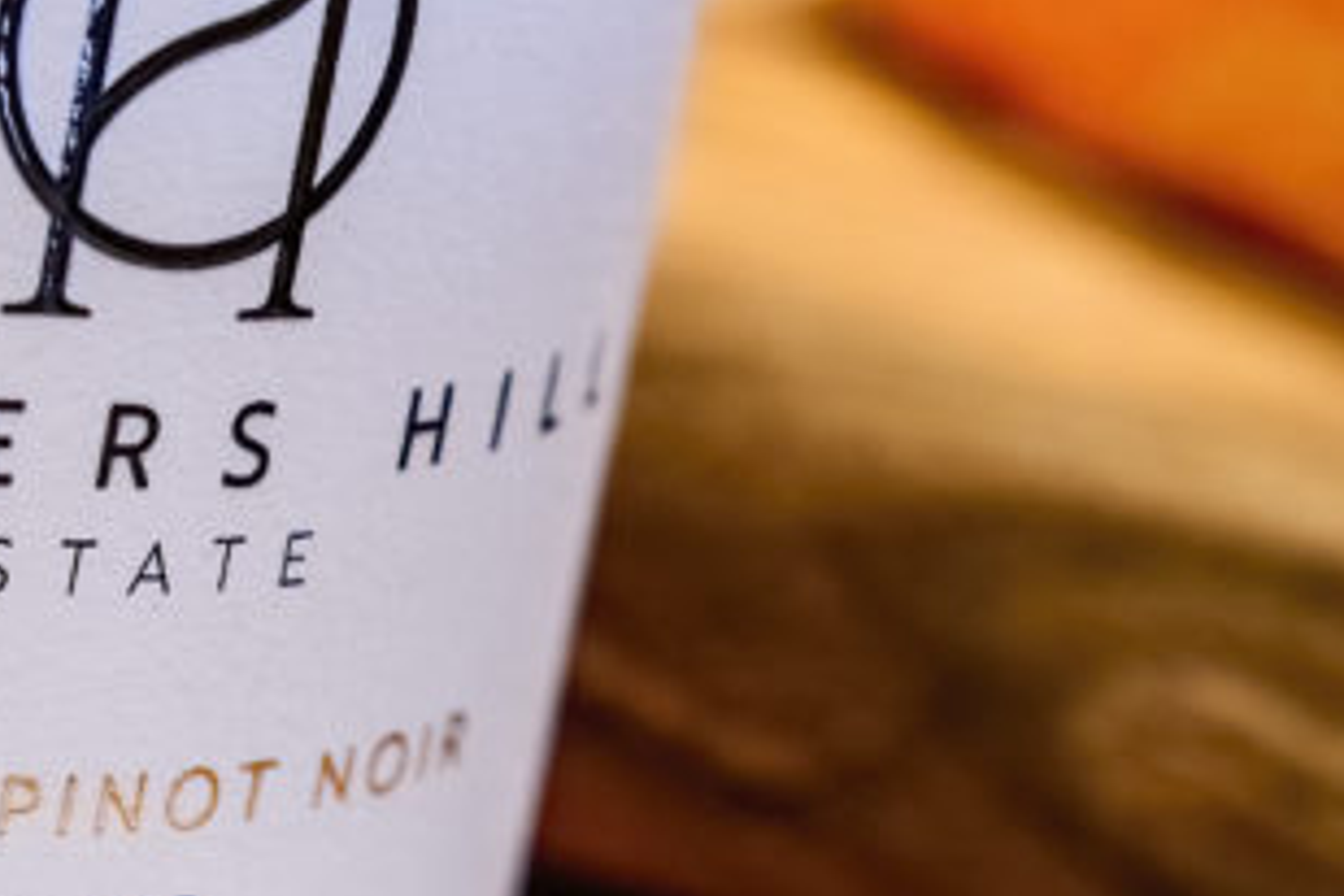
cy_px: -54
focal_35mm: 182
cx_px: 322
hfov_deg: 11.3
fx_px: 6794
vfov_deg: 7.5
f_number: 5.6
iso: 1600
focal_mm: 55
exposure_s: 1/100
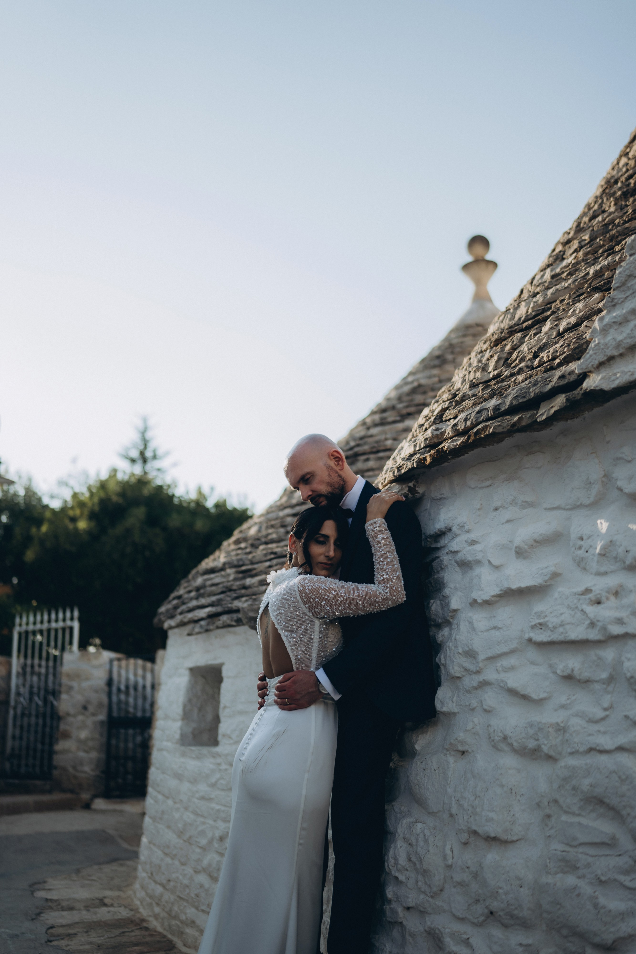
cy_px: 477
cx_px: 318
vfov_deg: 54.4
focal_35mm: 35
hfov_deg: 37.9
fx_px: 927
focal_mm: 35
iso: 100
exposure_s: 1/3200
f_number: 1.4
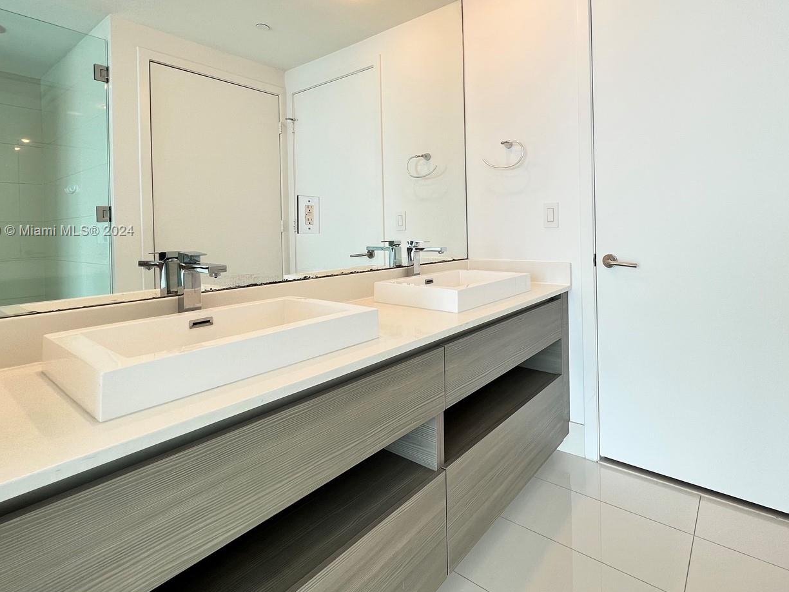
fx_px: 387
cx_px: 443
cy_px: 232
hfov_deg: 90.6
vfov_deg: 73.8
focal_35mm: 17
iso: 40
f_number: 1.8
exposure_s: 1/120
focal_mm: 1.57
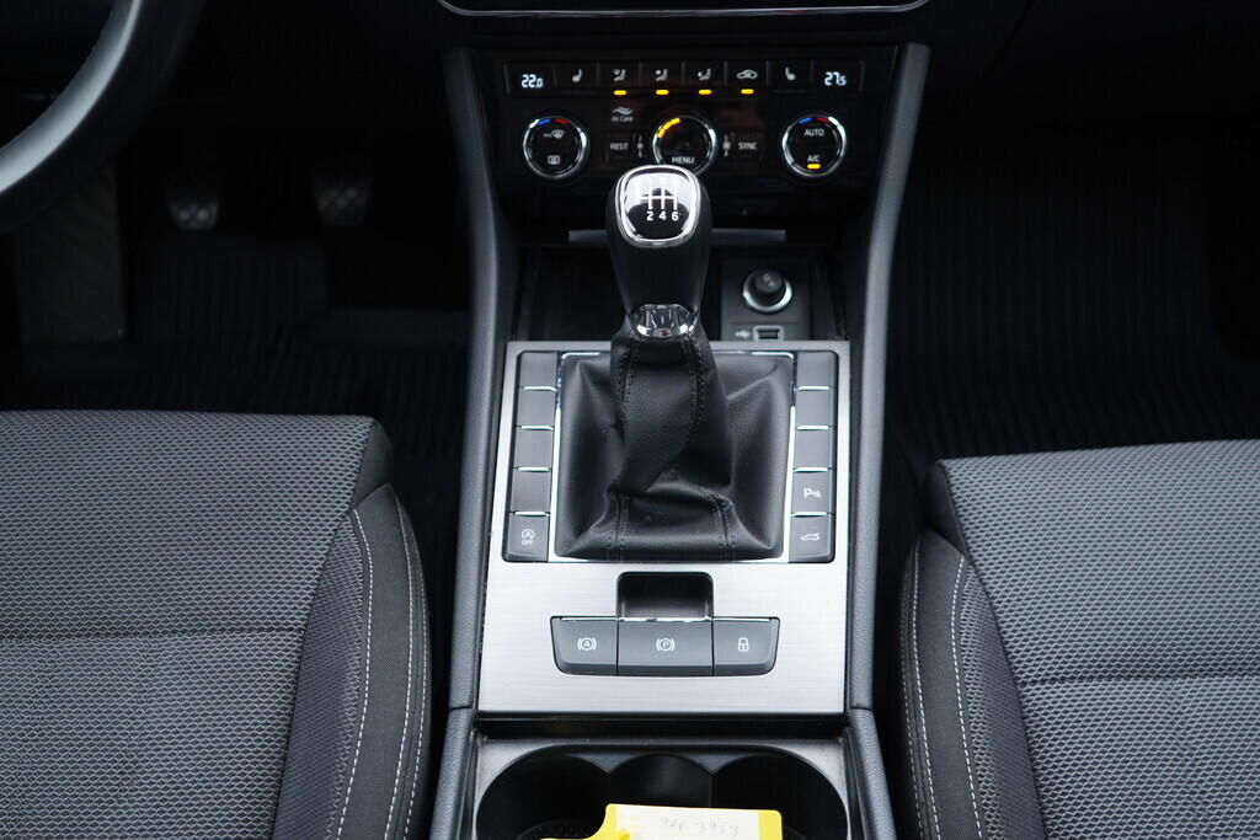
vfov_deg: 36.9
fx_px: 1260
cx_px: 630
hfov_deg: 53.1
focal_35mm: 36
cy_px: 420
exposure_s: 1/40
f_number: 2.8
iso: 400
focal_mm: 24
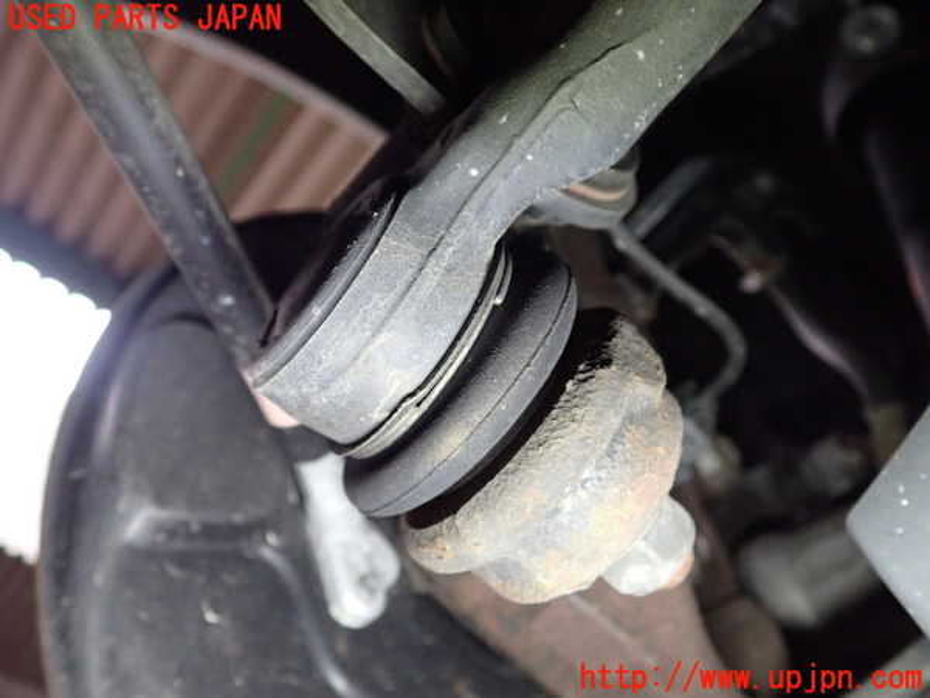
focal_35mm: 30
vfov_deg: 46.8
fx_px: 806
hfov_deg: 60.0
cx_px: 465
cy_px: 349
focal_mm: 5.4
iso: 800
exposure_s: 1/320
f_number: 2.3
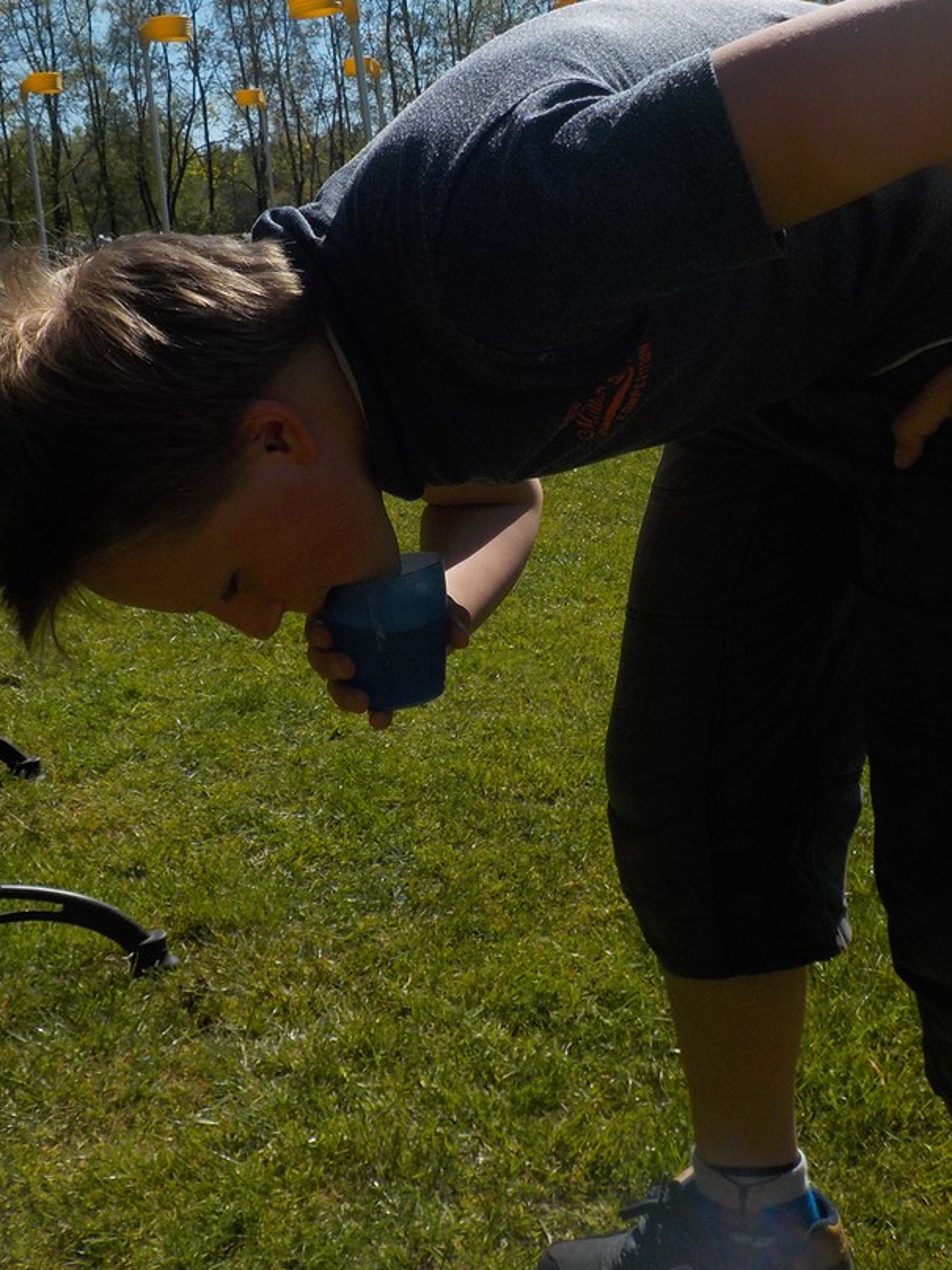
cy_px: 497
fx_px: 1393
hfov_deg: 37.7
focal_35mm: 38
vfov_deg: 48.6
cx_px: 424
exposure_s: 1/2000
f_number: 3.3
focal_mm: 4.1
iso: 125
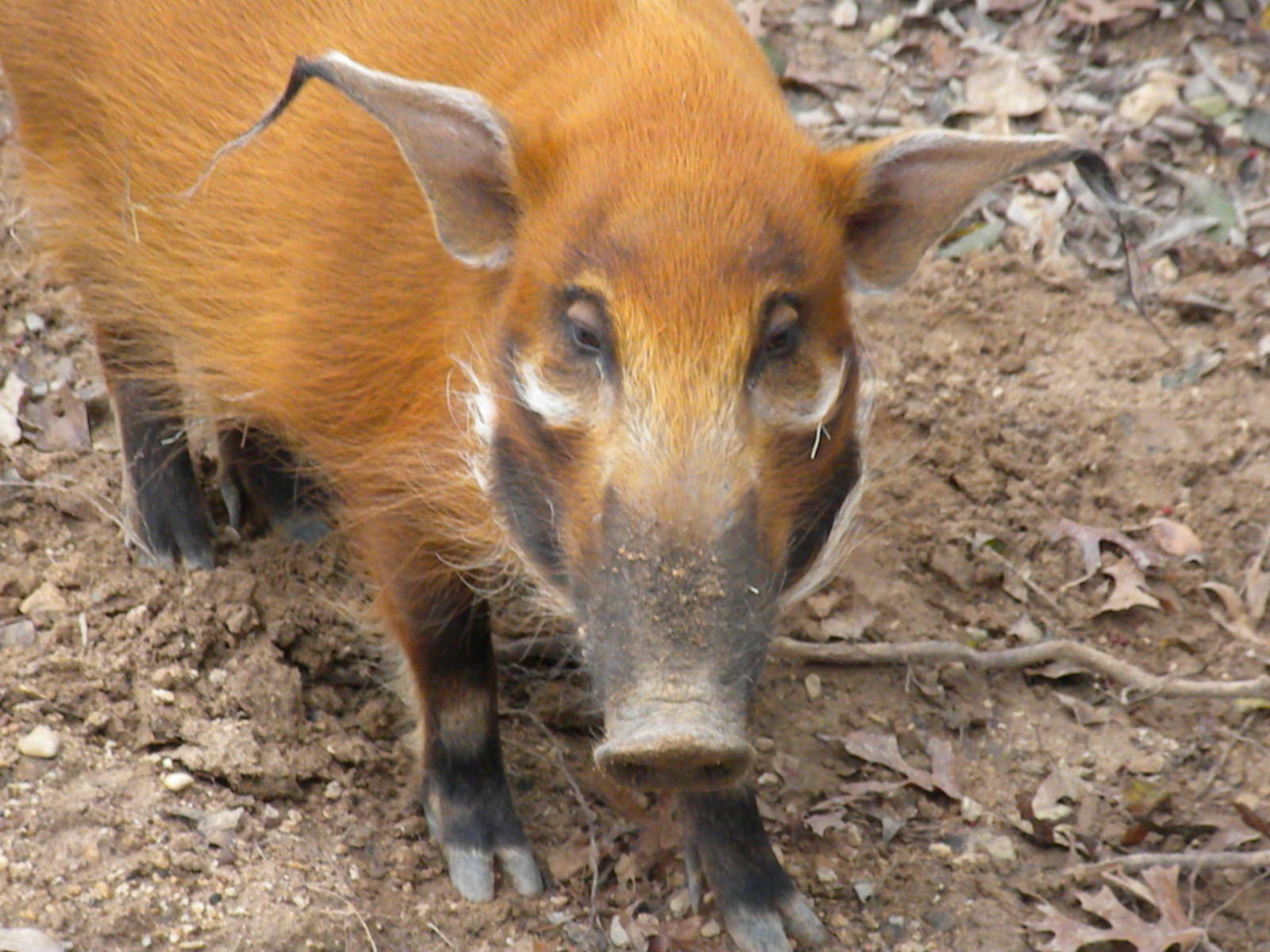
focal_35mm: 238
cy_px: 476
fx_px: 8732
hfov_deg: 8.3
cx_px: 635
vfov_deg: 6.2
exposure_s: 1/270
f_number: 5.2
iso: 734
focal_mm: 42.1
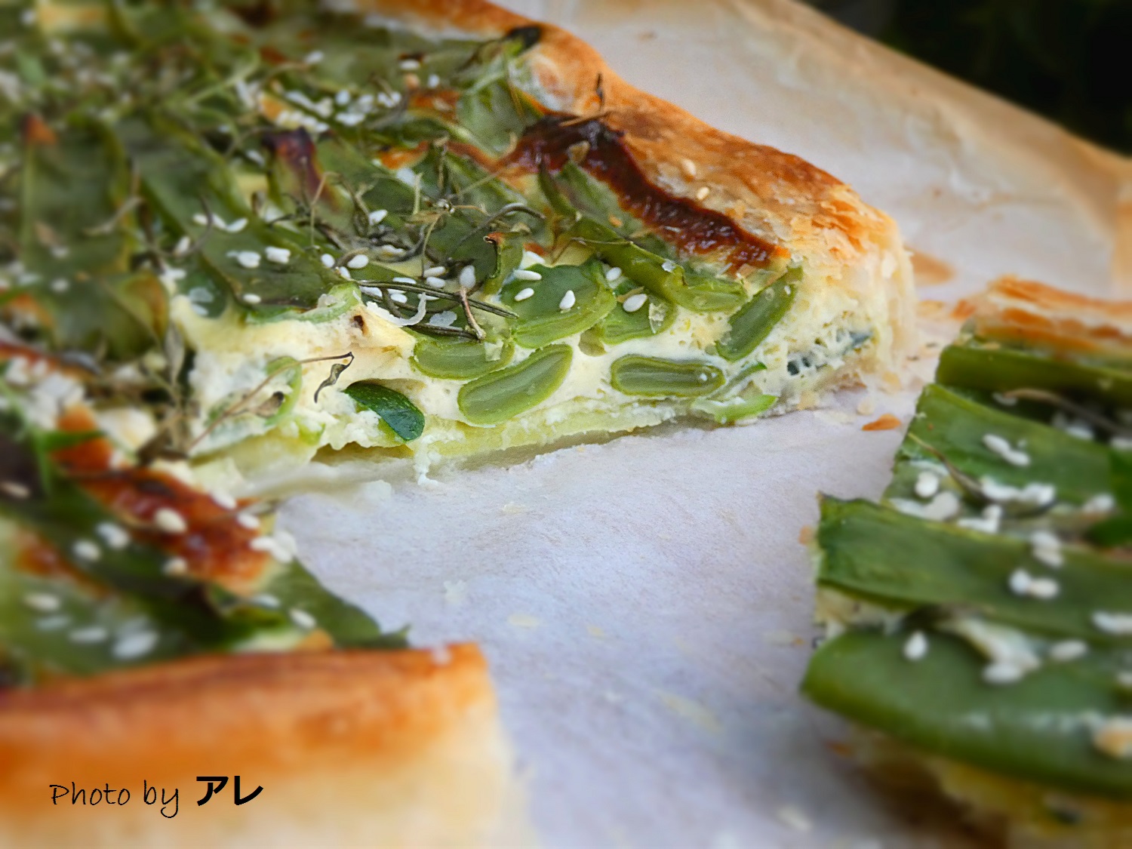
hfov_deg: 25.7
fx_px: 2485
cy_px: 424
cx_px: 566
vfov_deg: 19.4
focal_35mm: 76
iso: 500
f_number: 4.4
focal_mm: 13.7
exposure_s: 1/80
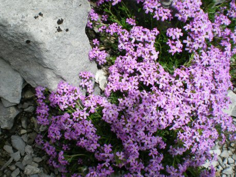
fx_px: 259
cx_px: 118
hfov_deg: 49.0
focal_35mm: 38
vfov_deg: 37.7
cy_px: 88
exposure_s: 1/320
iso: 64
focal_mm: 6.3
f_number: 4.6
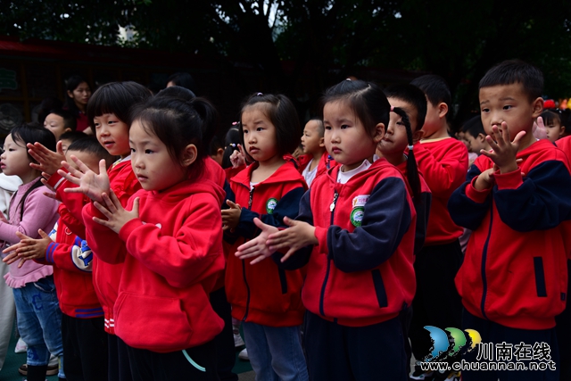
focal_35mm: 38
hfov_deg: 50.7
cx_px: 286
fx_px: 603
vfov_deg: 35.1
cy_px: 190
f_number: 5
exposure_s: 1/100
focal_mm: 38
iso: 250
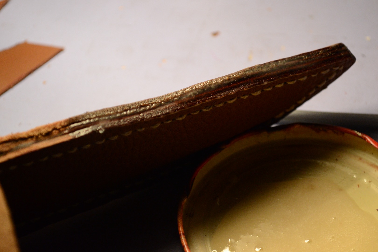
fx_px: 866
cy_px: 126
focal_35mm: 82
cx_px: 189
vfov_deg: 16.6
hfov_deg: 24.6
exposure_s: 1/200
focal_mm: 55
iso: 1600
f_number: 5.6
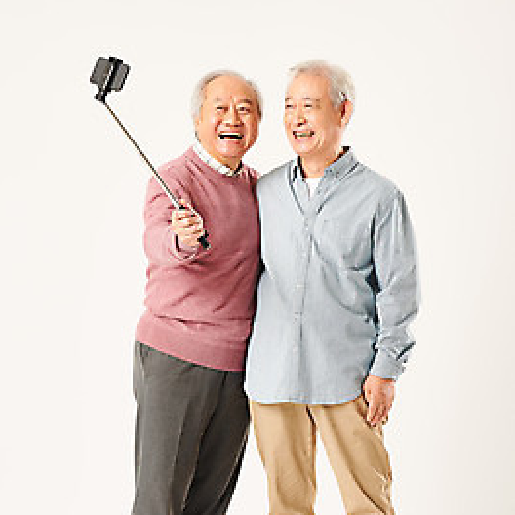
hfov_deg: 15.0
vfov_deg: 15.0
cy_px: 326
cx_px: 257
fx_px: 1953
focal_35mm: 116
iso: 100
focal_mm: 90
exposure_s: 1/125
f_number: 8
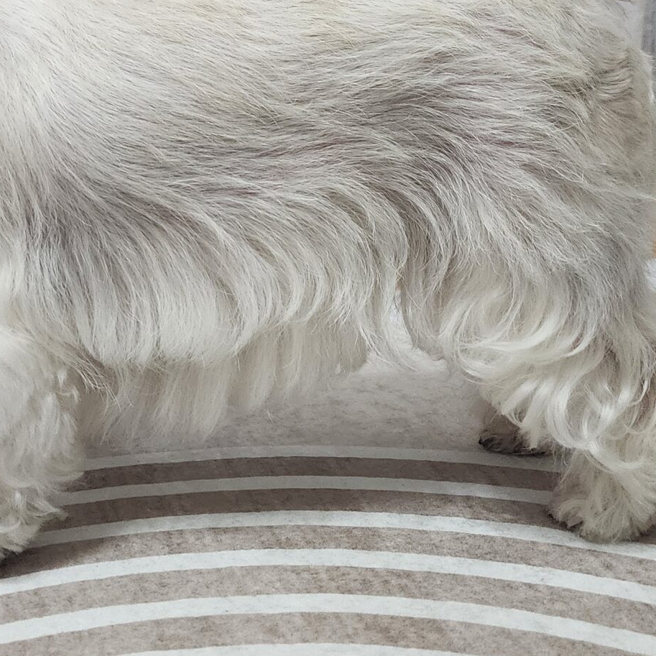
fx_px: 1222
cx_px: 261
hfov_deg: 30.0
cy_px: 193
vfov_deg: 29.7
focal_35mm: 57
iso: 640
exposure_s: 1/50
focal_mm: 6.4
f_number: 1.8
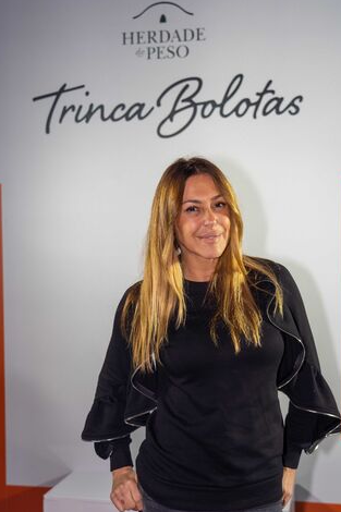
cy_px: 300
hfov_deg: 27.0
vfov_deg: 39.5
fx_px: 711
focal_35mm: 50
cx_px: 190
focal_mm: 42
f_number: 4
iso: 800
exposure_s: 1/125
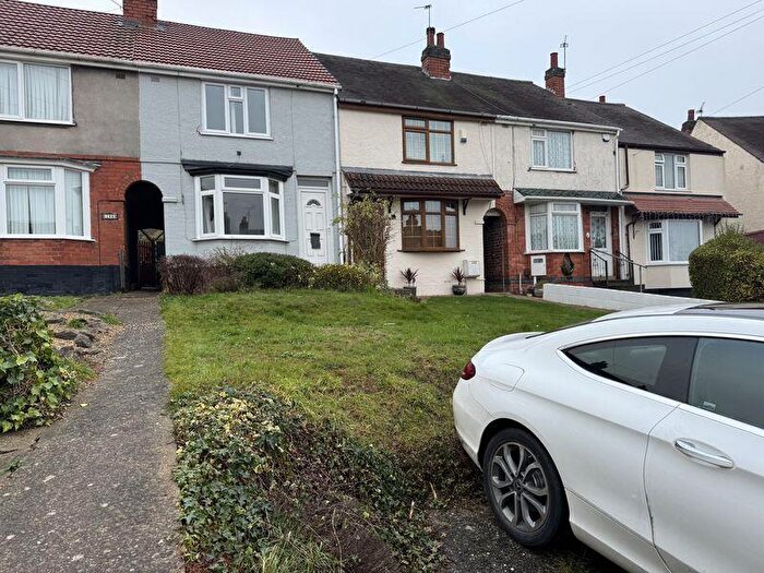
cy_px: 286
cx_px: 382
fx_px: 530
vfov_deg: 56.8
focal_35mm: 24
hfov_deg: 71.6
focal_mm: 6.76
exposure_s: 1/220
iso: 64
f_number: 1.78
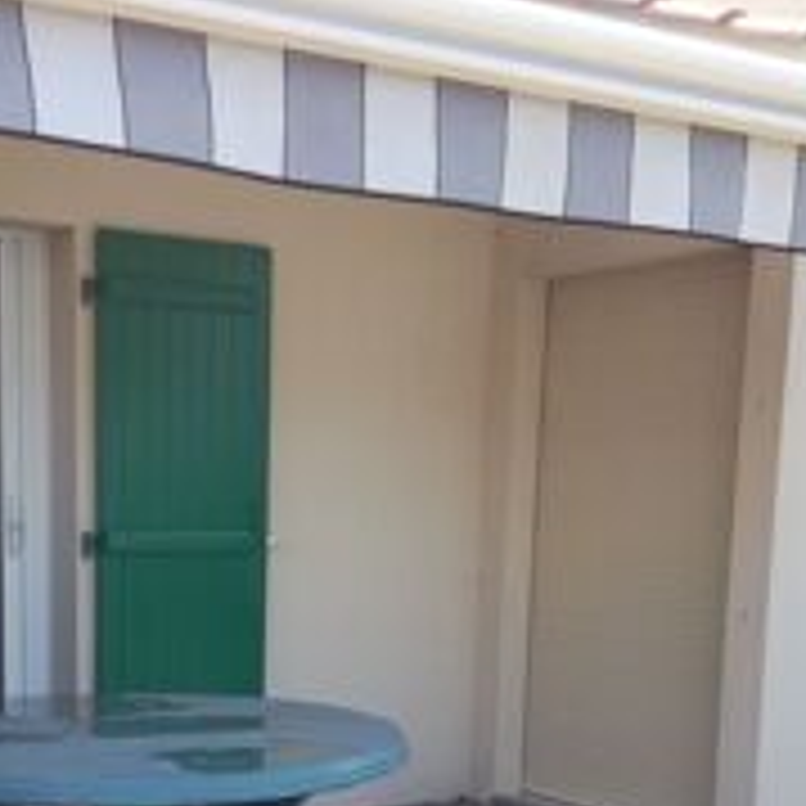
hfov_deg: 29.9
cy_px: 772
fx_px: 1502
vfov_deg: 28.5
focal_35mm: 57
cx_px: 279
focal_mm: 3.79
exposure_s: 1/362
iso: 50
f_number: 2
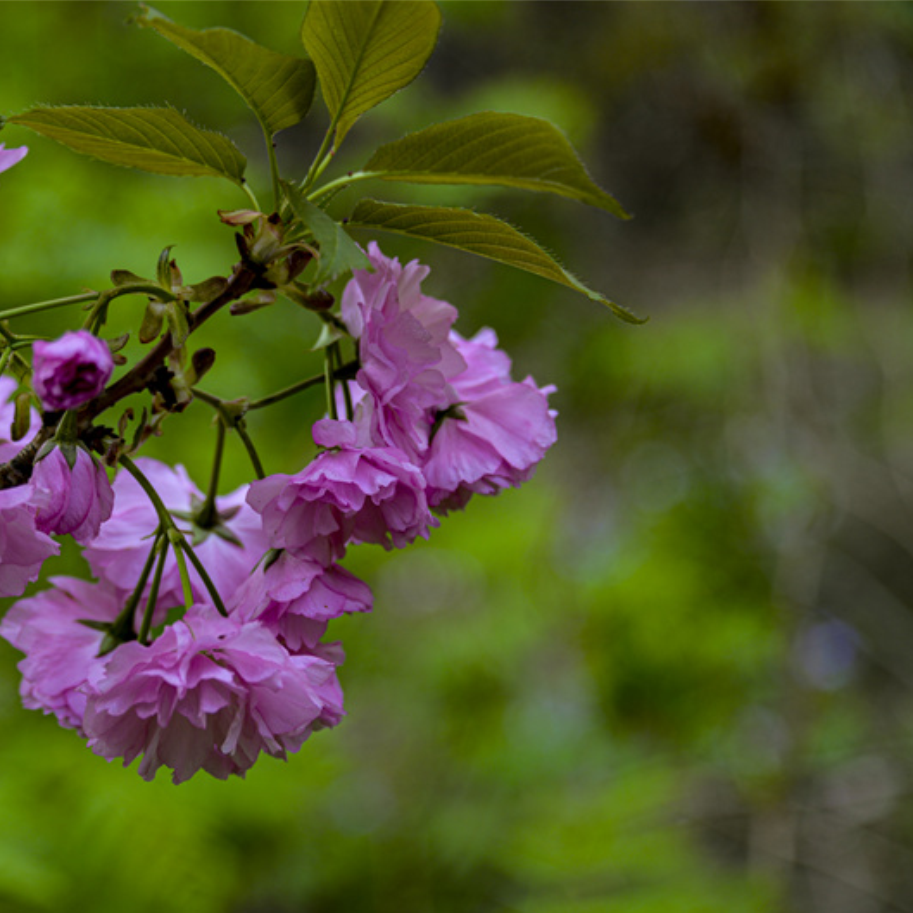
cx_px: 247
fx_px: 3760
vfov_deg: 13.8
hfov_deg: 13.8
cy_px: 459
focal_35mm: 126
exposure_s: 1/100
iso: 180
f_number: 5.6
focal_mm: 98
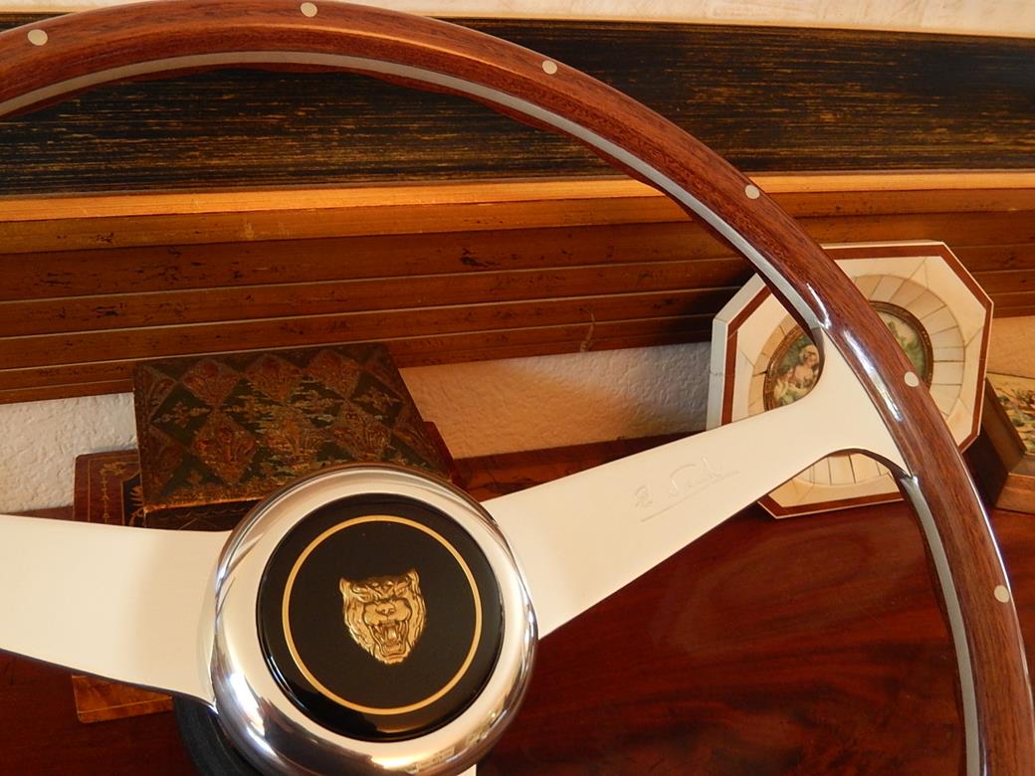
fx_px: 1076
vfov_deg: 39.7
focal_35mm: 36
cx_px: 518
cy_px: 388
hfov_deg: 51.4
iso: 400
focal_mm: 6.5
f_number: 4
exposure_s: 1/10
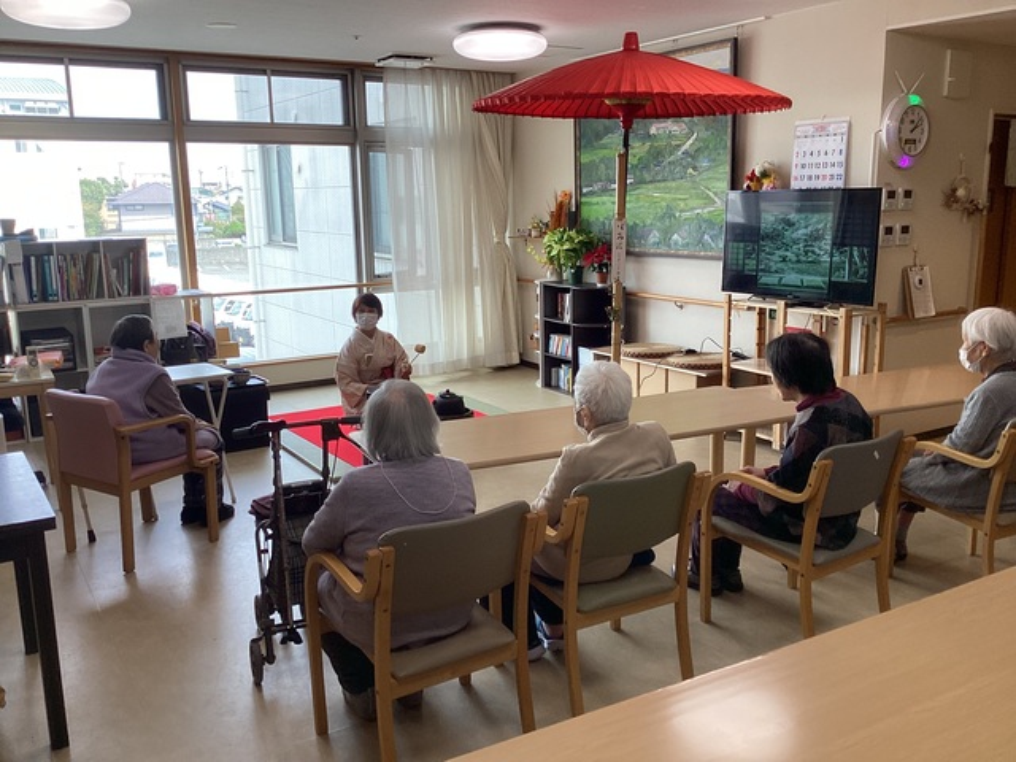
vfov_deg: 45.4
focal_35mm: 31
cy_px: 381
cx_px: 508
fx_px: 910
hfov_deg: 58.4
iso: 50
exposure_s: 1/120
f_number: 2.4
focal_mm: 3.3
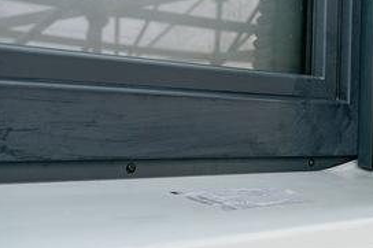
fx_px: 694
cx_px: 343
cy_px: 112
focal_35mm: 67
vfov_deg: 20.3
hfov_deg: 28.8
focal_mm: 24.2
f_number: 3.6
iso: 800
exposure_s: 1/60
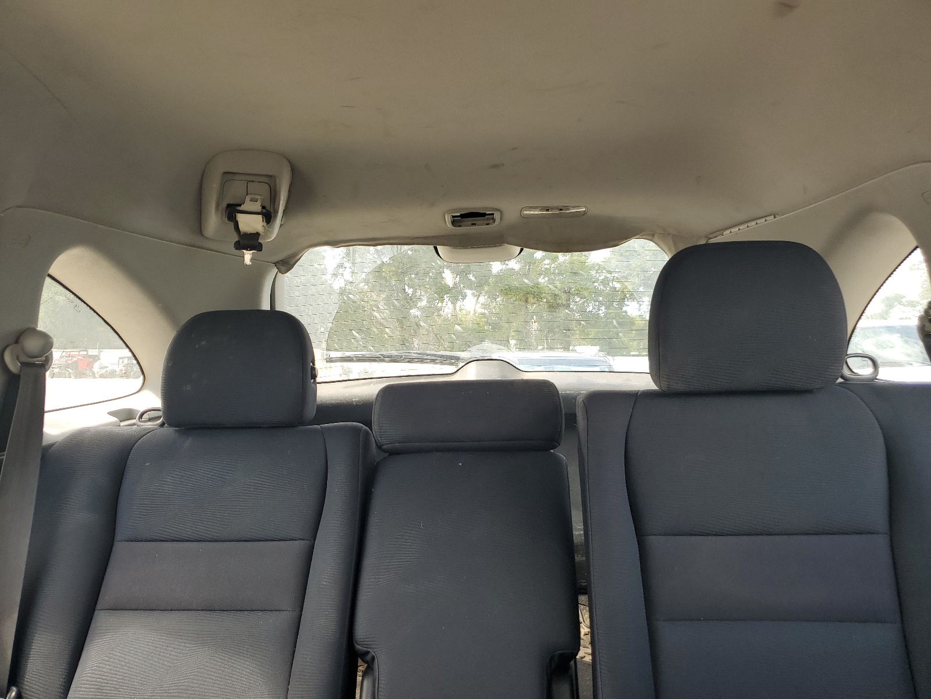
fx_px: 699
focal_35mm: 26
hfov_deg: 67.3
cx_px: 466
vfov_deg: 53.1
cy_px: 350
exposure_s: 1/208
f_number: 1.5
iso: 50
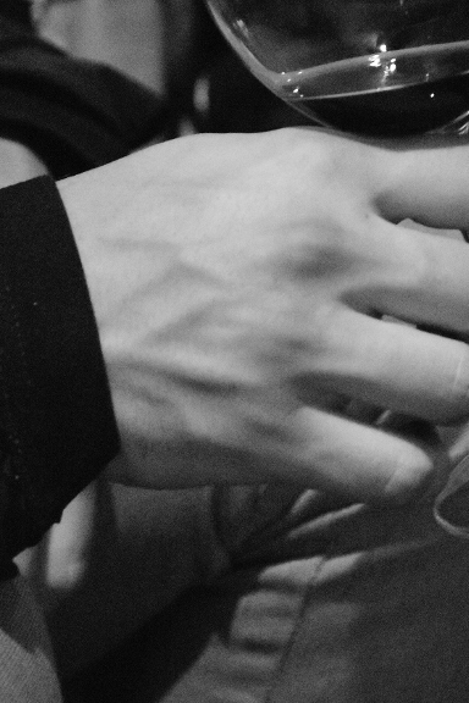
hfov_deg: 5.7
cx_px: 383
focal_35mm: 240
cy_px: 217
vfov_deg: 8.6
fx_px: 4690
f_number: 5.6
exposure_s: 1/60
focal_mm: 90
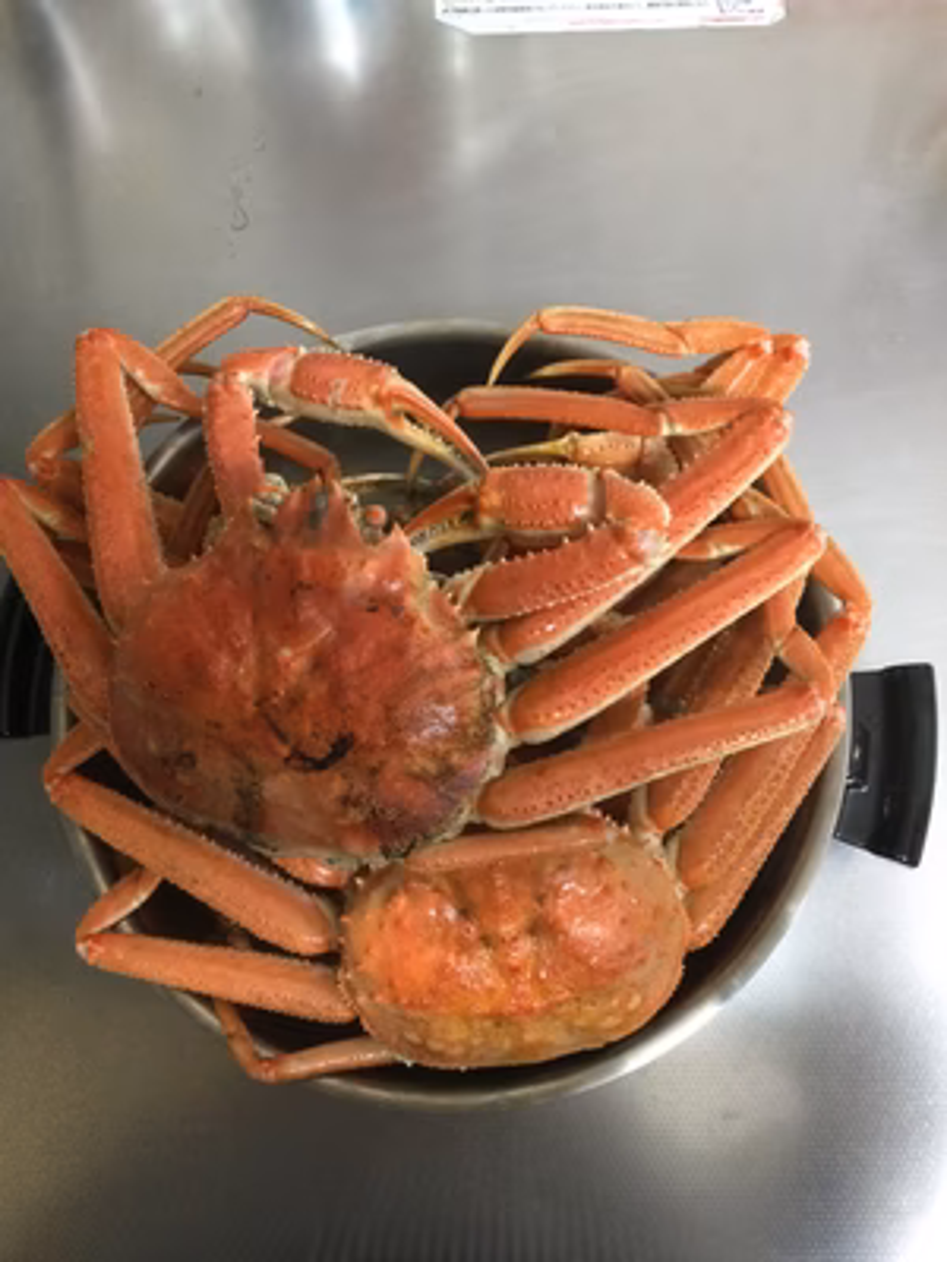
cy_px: 631
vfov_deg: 58.4
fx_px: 1131
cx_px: 474
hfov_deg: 45.4
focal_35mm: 31
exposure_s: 1/30
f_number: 2.4
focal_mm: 3.3
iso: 160
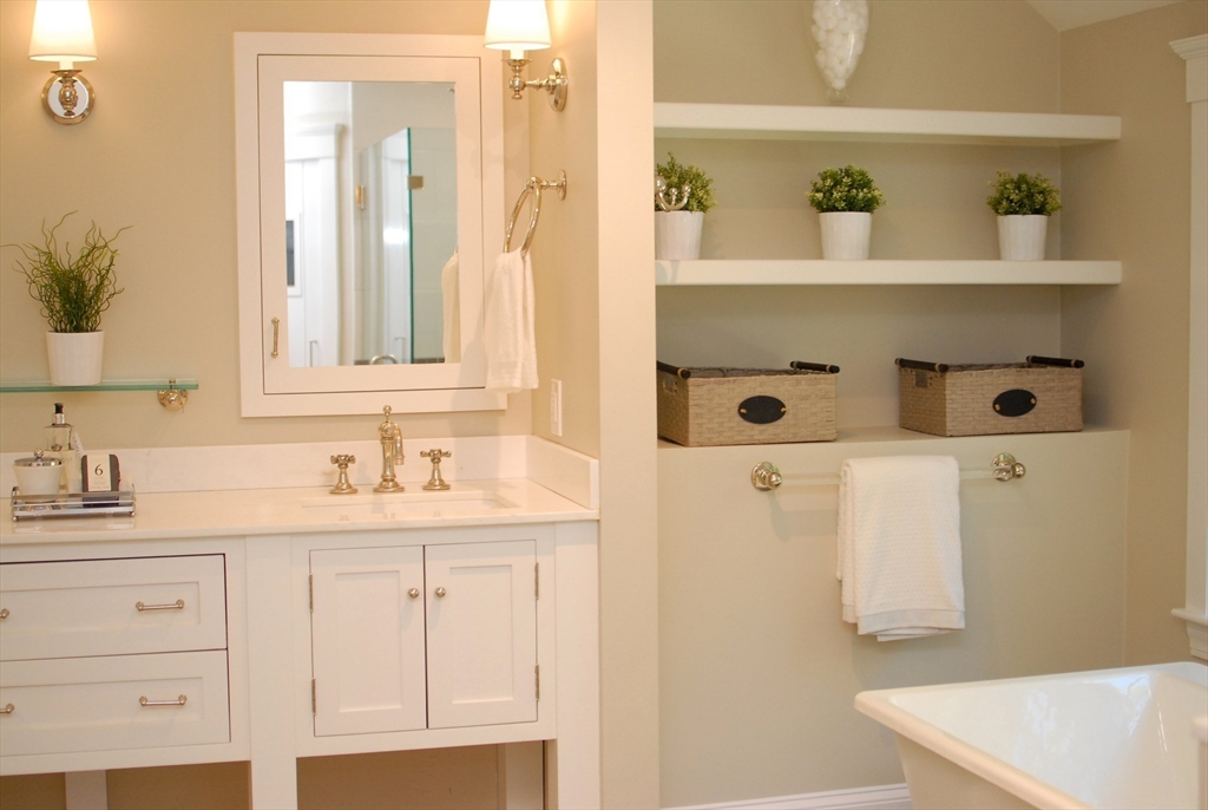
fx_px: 1764
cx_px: 604
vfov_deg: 25.8
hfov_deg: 37.8
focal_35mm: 52
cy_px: 405
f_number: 2.5
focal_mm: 35
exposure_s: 1/160
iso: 400
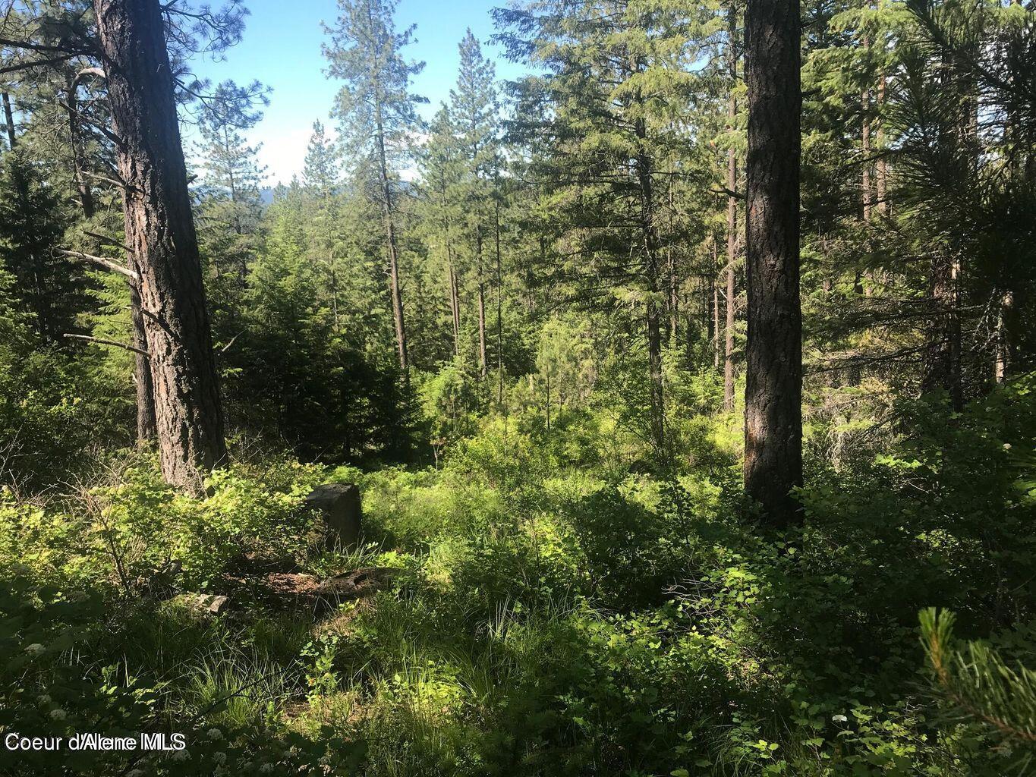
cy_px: 388
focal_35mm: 28
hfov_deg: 63.4
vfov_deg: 49.8
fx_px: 838
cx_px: 518
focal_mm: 3.99
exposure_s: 1/622
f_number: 1.8
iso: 20
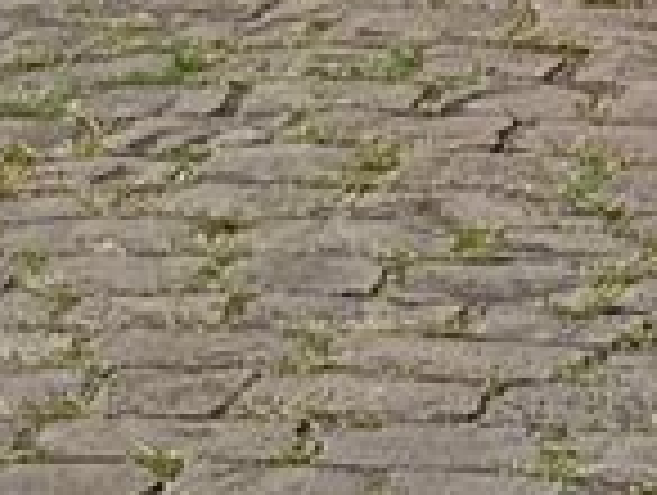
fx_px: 2738
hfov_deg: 11.6
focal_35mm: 144
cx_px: 1516
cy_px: -720
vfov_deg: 9.2
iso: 68
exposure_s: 1/2160
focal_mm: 4.94
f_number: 1.5
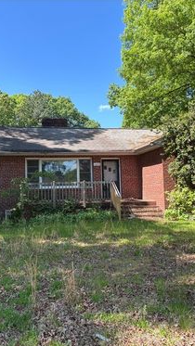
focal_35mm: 38
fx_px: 349
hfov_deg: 31.2
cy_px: 173
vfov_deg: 52.8
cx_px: 88
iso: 50
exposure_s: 1/736
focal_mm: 5.96
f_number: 1.6
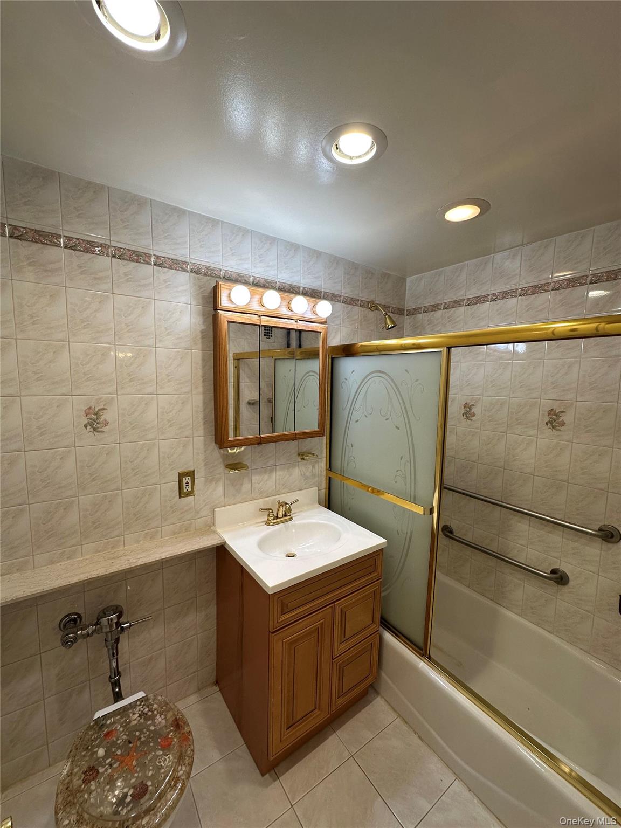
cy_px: 414
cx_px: 310
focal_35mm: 14
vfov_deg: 102.1
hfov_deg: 85.7
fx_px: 335
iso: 80
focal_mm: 2.22
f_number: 2.2
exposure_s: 1/120
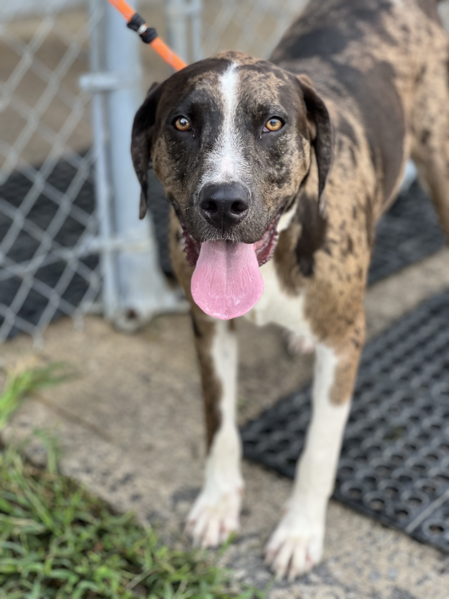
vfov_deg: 25.3
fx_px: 1332
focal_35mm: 77
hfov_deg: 19.1
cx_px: 224
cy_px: 300
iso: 64
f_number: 2.8
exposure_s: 1/121
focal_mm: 9
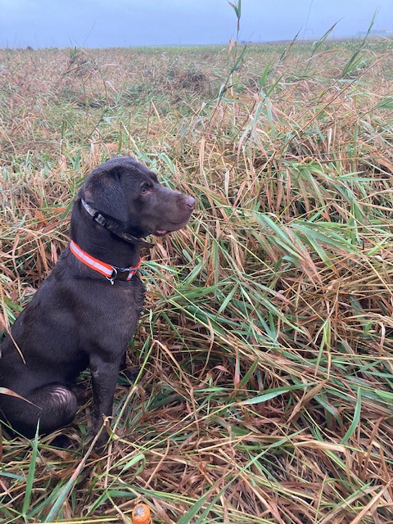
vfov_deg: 63.4
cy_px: 262
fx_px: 424
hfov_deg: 49.7
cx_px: 196
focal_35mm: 28
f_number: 1.8
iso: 160
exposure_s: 1/60
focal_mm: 3.99
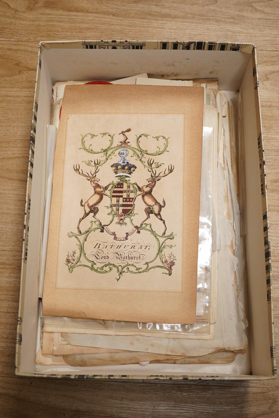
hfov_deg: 29.9
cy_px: 209
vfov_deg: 43.6
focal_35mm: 45
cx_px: 140
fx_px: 523
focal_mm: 30
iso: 2500
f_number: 3.5
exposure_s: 1/320
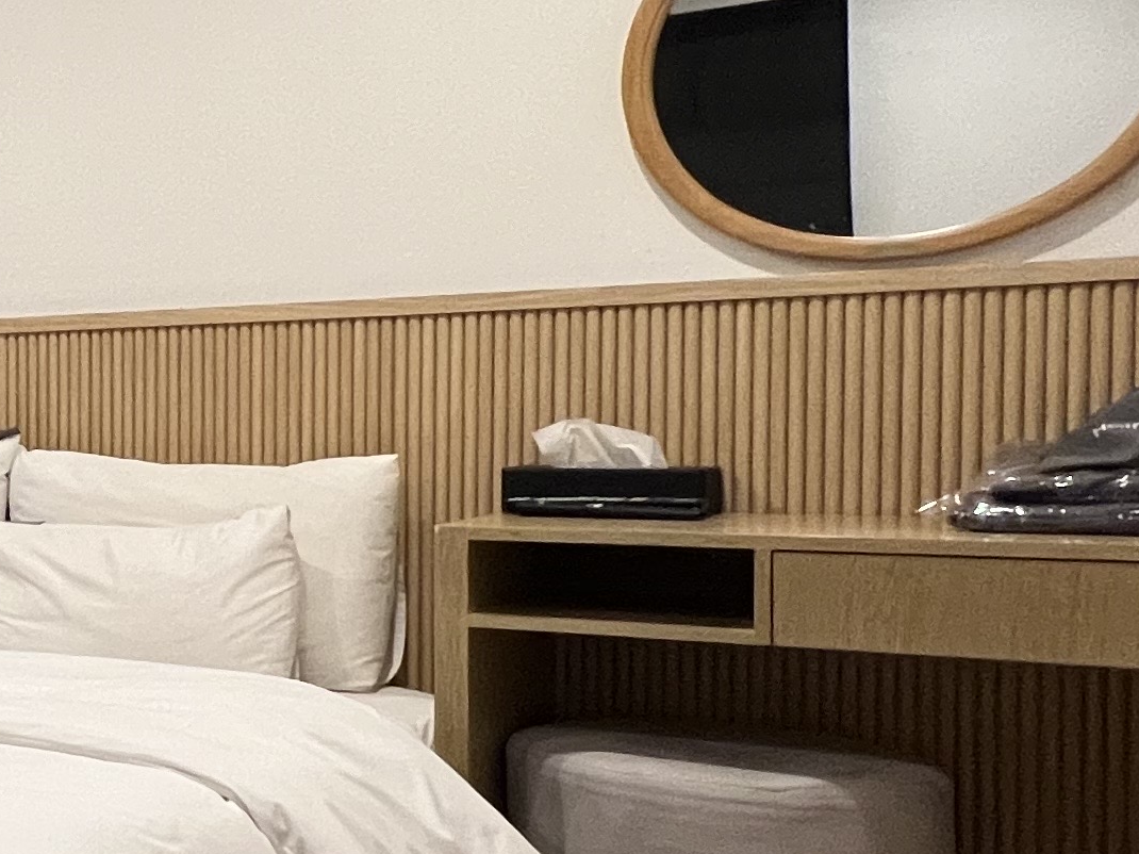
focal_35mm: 49
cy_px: 450
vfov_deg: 29.7
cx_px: -799
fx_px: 1612
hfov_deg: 23.9
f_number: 1.8
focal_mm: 1.57
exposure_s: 1/60
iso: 500
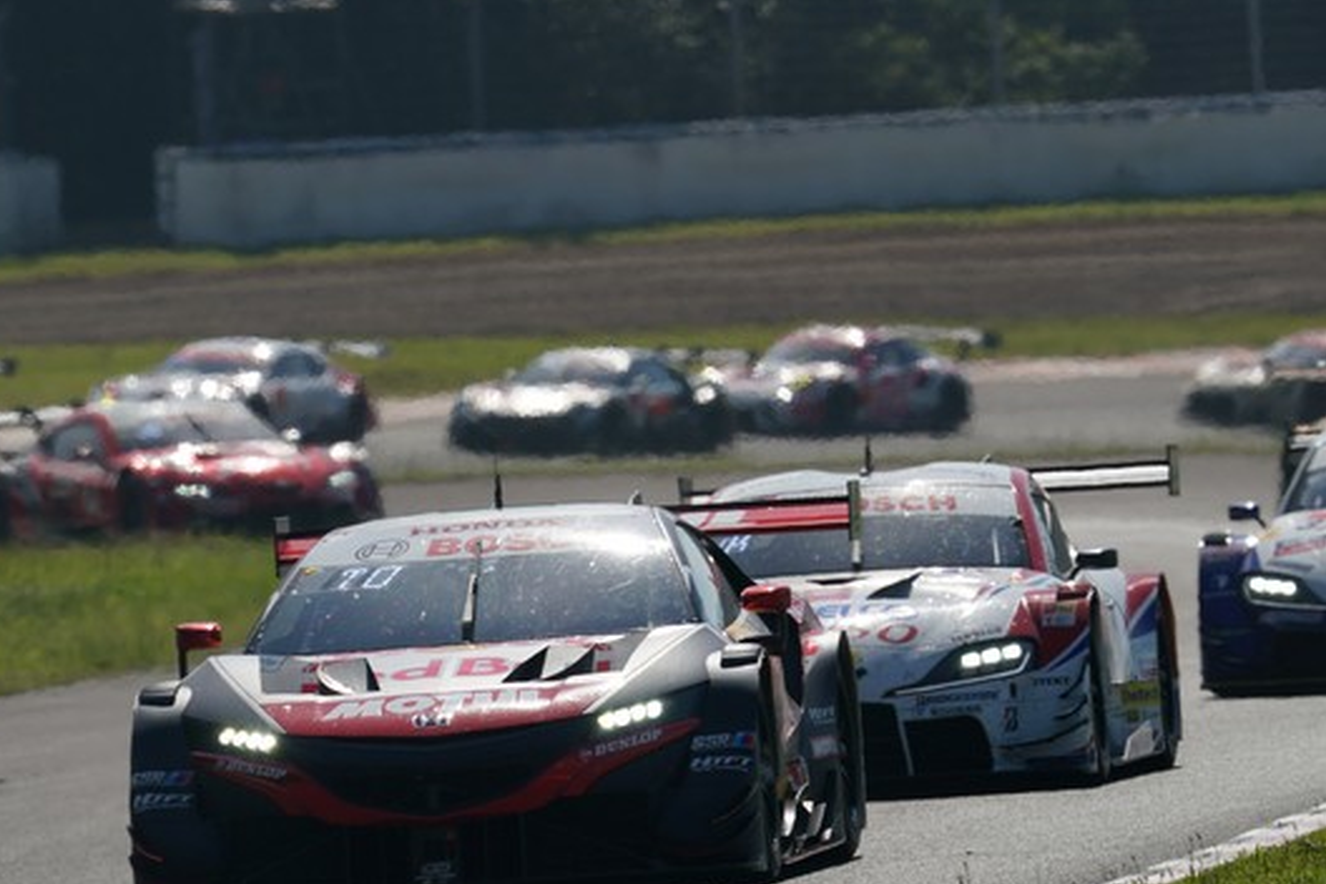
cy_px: 374
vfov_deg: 2.1
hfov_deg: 3.2
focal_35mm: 652
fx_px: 24013
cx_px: 748
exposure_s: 1/800
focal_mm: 478
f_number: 10
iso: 200
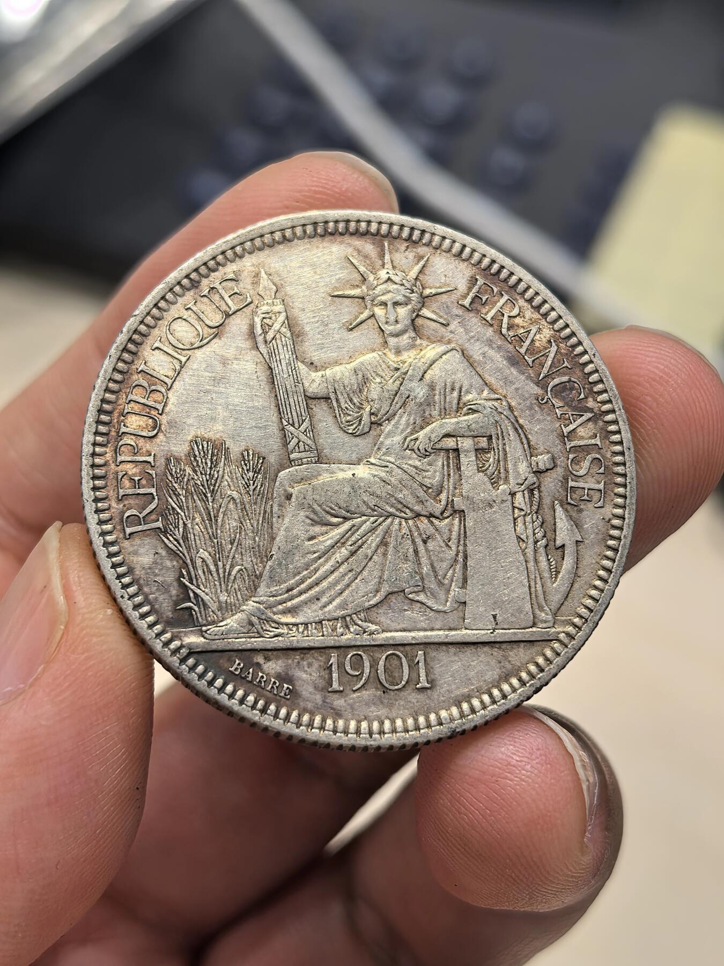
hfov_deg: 27.0
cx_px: 362
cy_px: 483
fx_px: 1506
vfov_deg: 35.5
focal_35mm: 54
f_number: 2
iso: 250
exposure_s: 1/100
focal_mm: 6.98
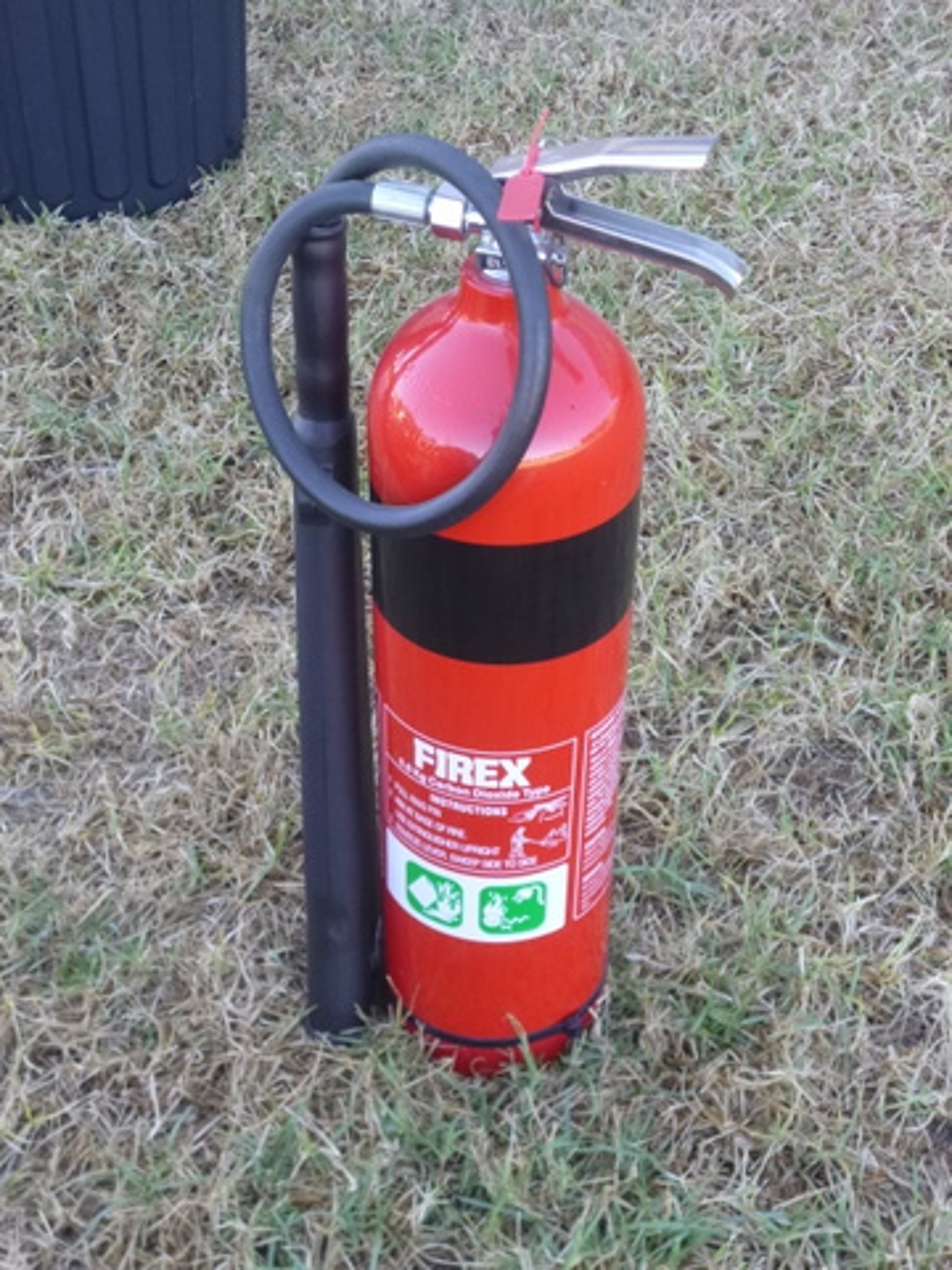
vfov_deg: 31.7
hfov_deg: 24.0
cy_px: 635
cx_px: 476
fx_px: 2237
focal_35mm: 61
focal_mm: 10.9
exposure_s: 1/80
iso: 250
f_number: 4.1
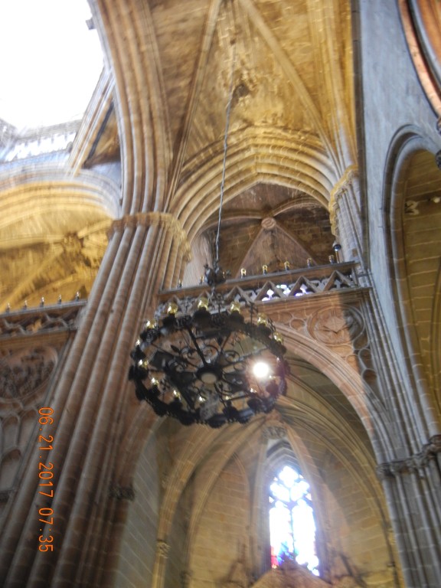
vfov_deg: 60.0
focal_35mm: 30
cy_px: 294
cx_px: 220
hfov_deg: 46.8
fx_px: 510
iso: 400
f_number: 3.5
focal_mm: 5.4
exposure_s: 1/2.6
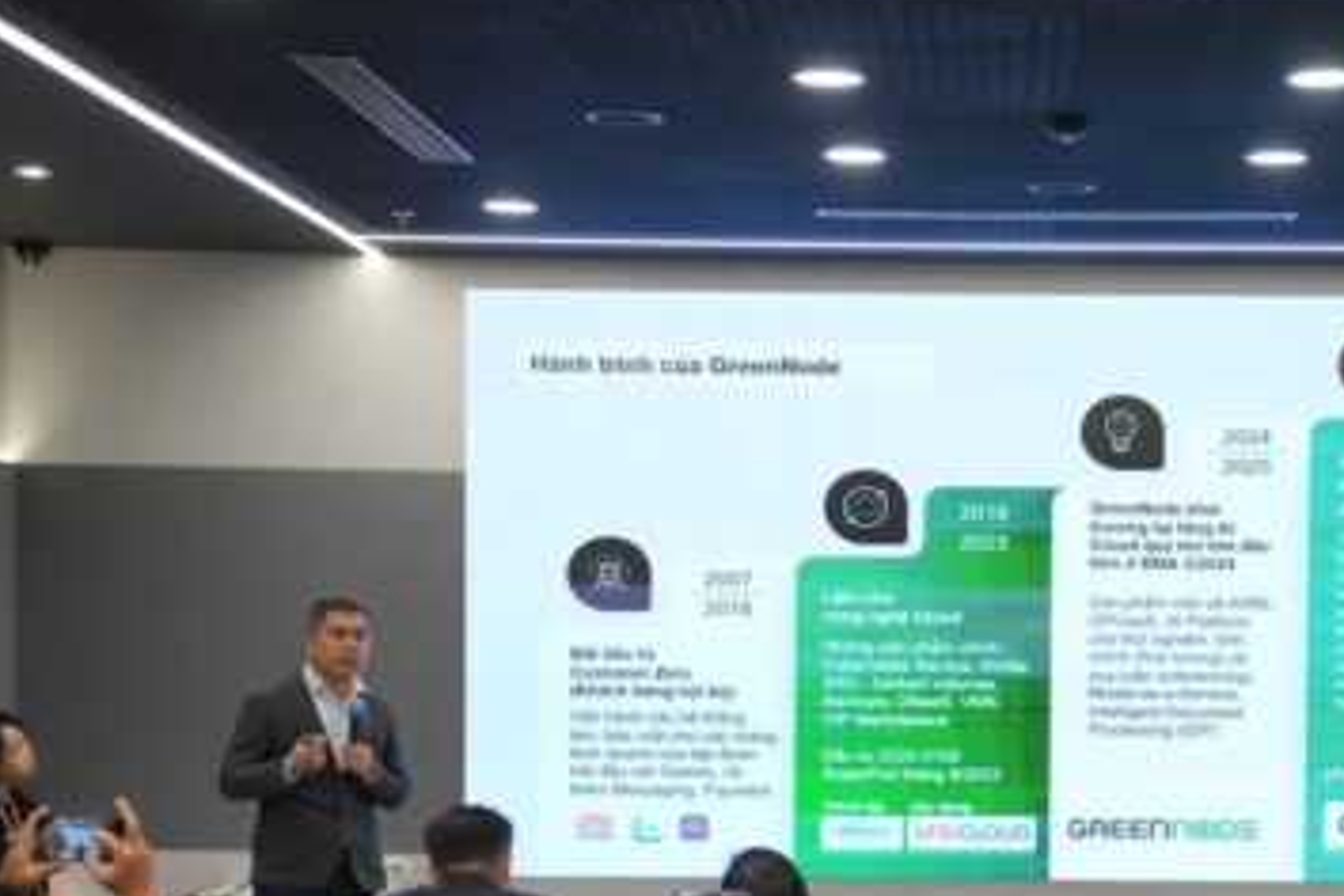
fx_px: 2912
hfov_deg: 25.7
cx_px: 1010
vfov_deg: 17.3
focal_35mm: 78
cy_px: 733
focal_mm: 46
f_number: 2.8
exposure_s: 1/250
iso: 800
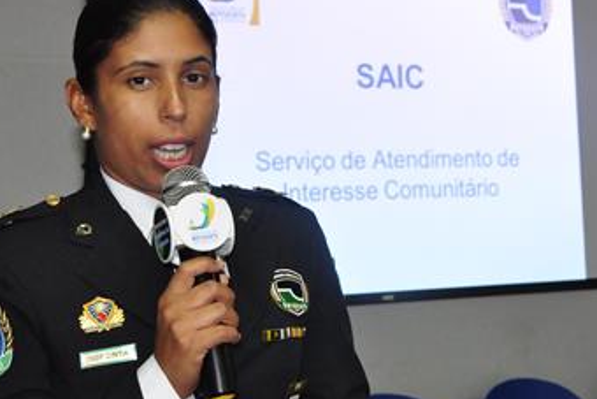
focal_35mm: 66
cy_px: 143
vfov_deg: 20.6
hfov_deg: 30.4
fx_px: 1095
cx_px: 355
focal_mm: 30
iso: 3200
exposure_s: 1/200
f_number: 6.3
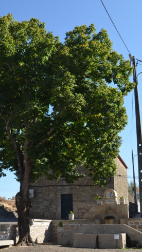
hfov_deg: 25.9
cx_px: 56
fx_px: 308
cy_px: 152
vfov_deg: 44.3
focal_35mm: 46
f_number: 7.1
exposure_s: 1/200
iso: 100
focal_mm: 20
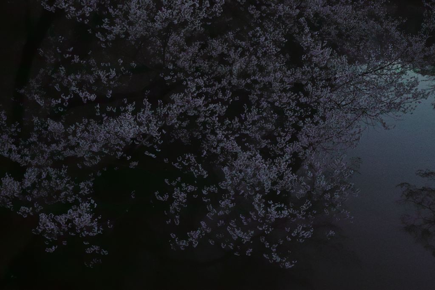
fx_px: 544
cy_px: 145
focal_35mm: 45
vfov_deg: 29.8
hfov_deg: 43.6
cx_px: 218
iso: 1600
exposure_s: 1/80
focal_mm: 30
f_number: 11
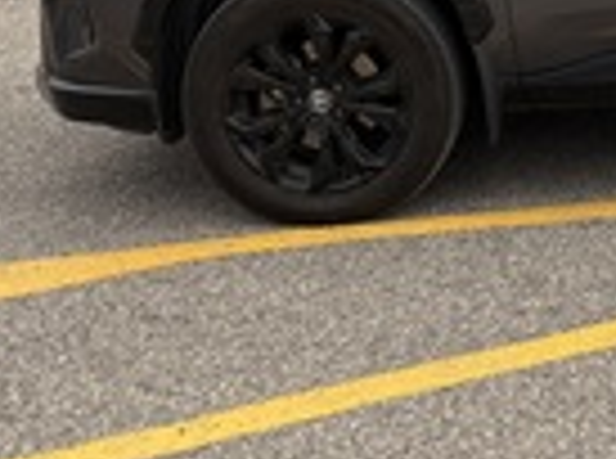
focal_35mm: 80
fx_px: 1420
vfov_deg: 17.2
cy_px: -146
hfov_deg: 21.9
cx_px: 814
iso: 50
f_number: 1.6
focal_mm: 5.96
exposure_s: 1/329
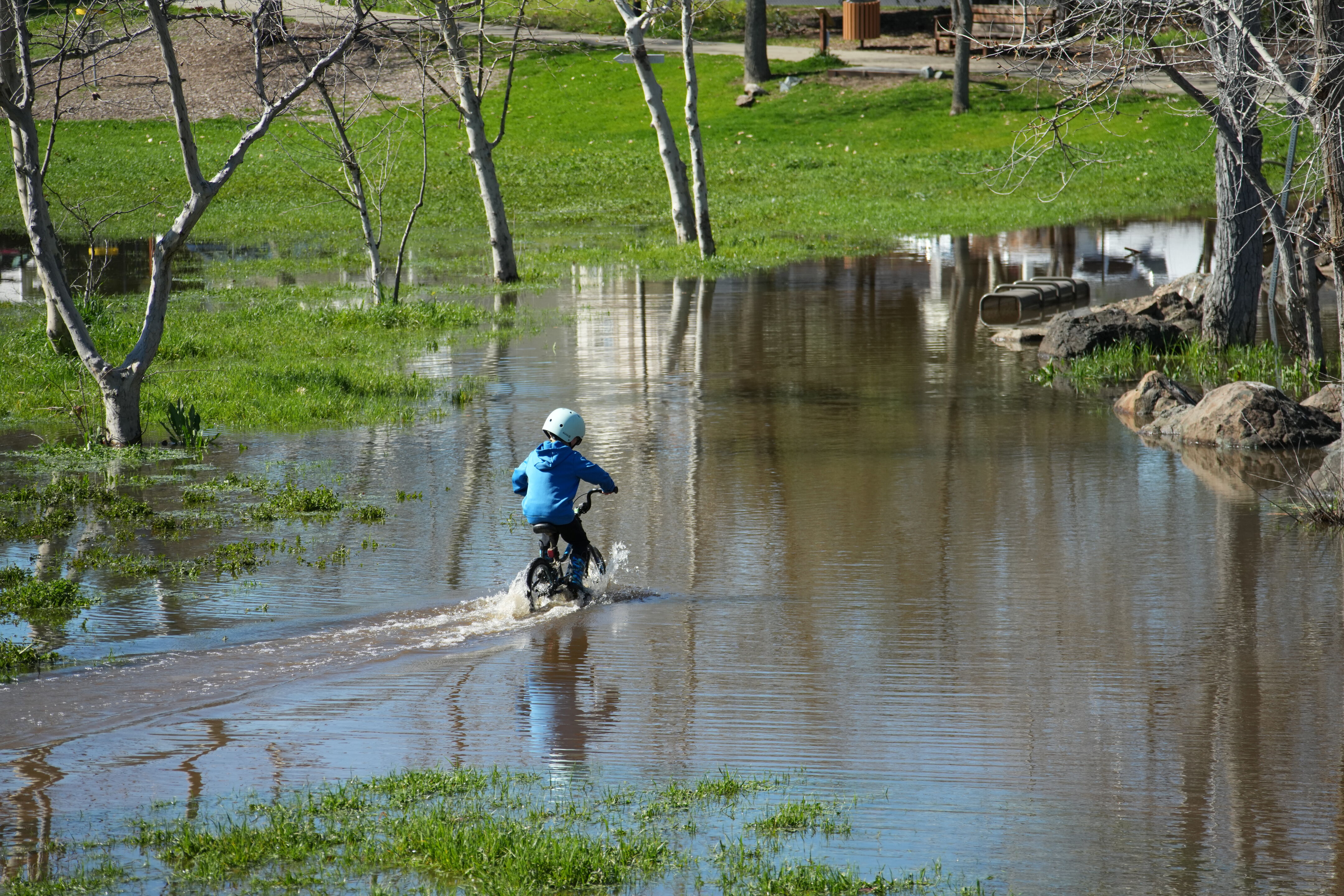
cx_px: 672
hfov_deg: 13.1
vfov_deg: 8.7
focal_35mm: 157
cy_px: 448
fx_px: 5861
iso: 500
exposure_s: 1/1250
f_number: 6.3
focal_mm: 157
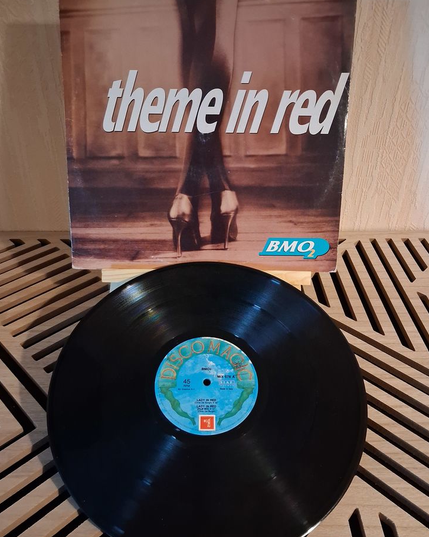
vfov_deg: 60.4
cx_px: 220
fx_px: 460
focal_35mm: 29
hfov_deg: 50.0
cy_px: 272
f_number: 1.8
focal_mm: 4
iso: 1000
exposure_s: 1/25
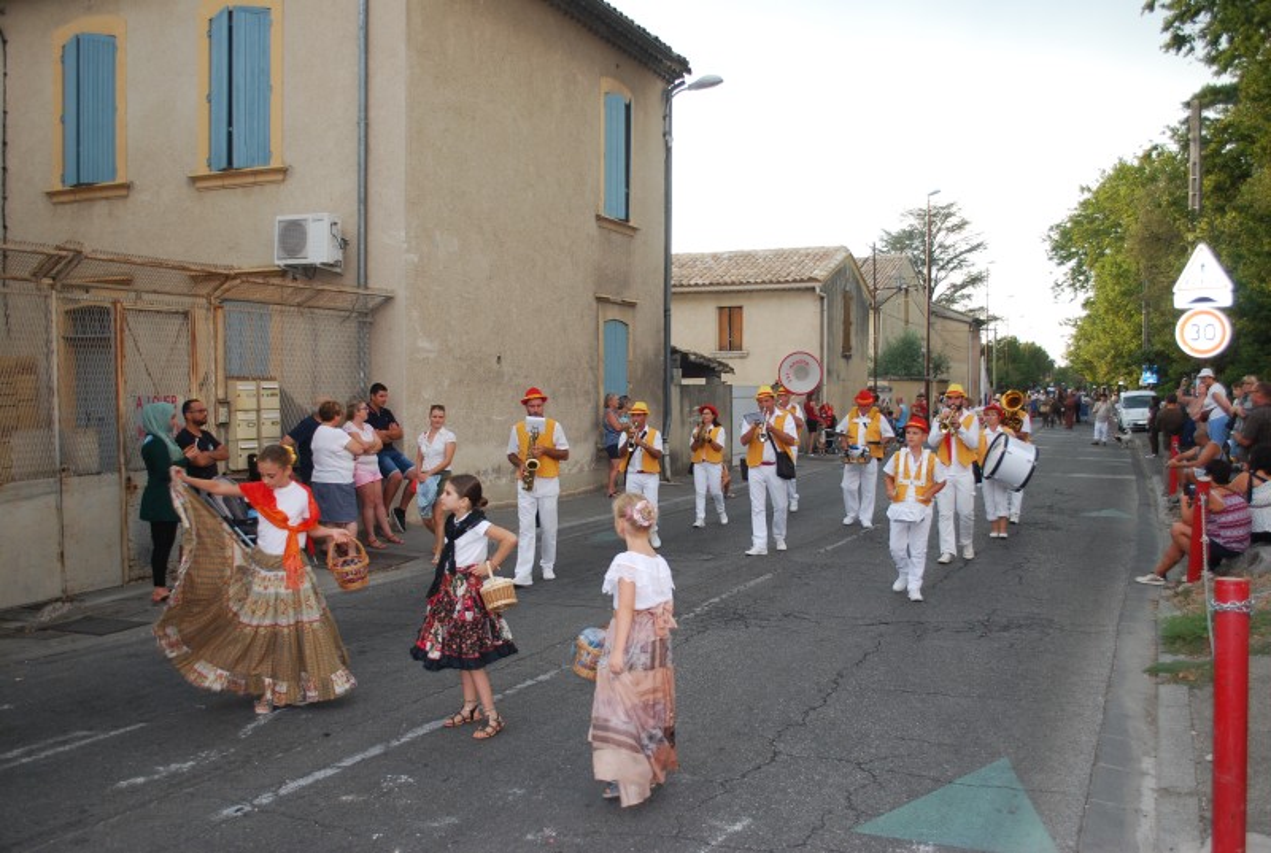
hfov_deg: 57.1
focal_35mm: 33
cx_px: 636
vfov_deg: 40.1
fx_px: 1167
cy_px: 426
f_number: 4
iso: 220
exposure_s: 1/60
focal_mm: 22
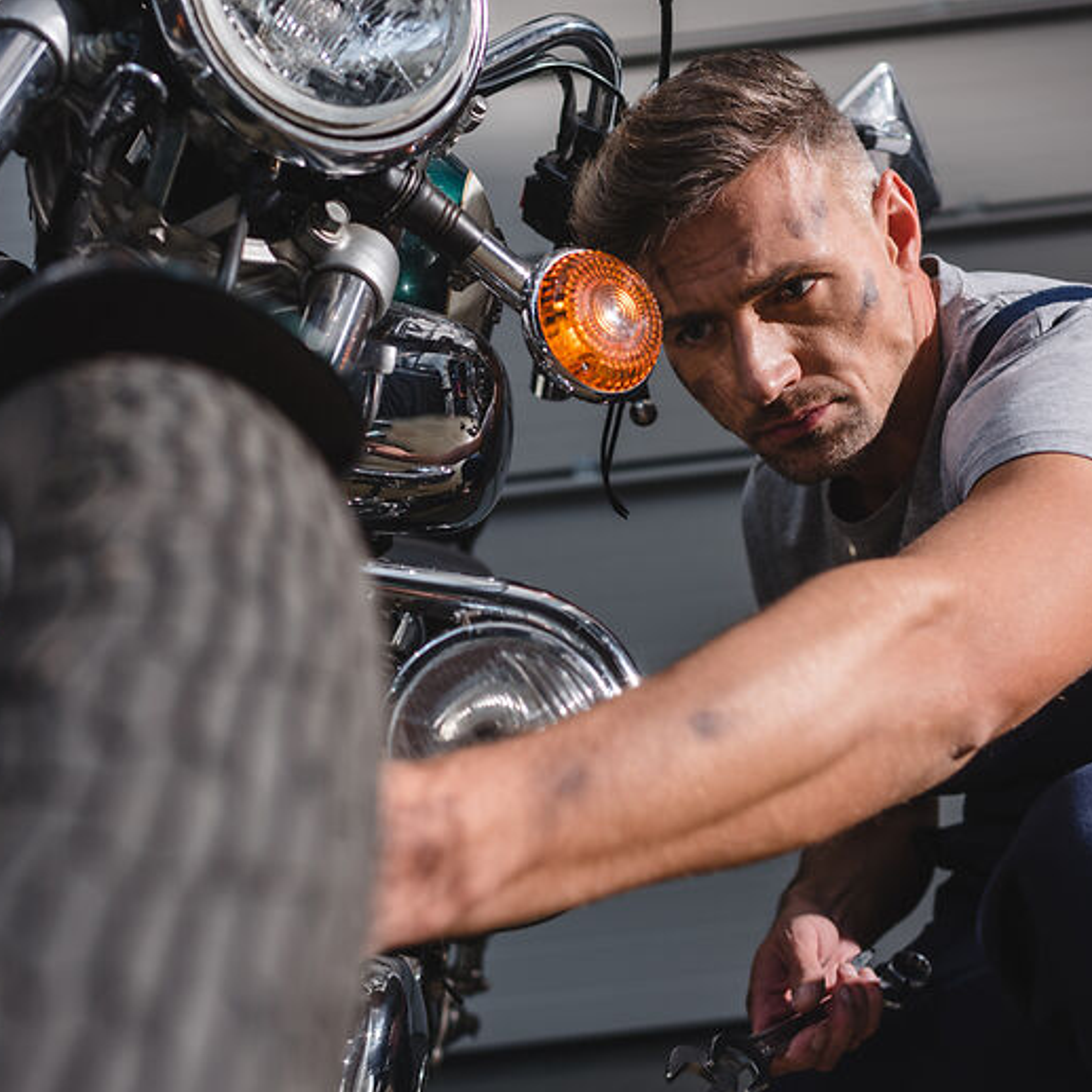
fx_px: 1642
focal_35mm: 46
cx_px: 528
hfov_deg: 36.8
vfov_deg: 36.8
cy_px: 562
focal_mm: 35
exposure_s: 1/200
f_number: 3.5
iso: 100
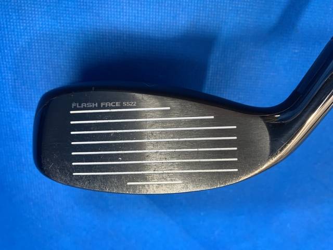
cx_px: 166
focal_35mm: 26
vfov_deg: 53.1
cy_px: 125
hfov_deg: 67.3
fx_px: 250
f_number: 1.8
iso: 125
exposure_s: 1/60
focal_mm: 4.25
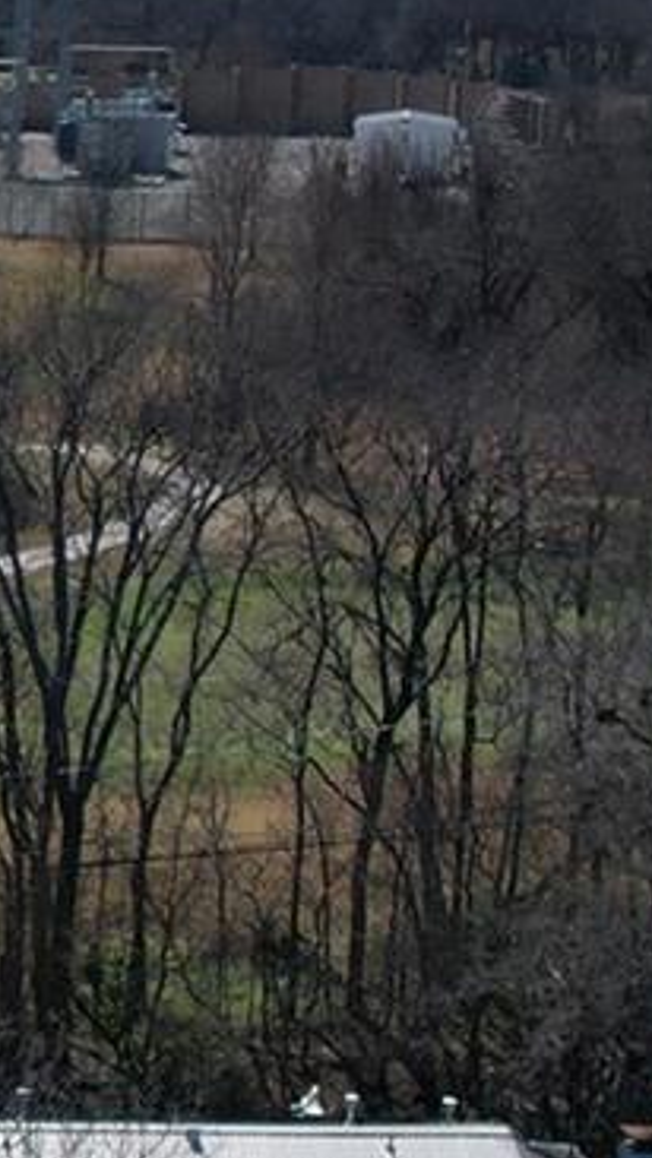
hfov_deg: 8.4
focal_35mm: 129
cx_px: -1025
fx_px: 3963
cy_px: 660
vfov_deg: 16.6
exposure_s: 1/4000
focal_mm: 8.38
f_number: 2.8
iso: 100
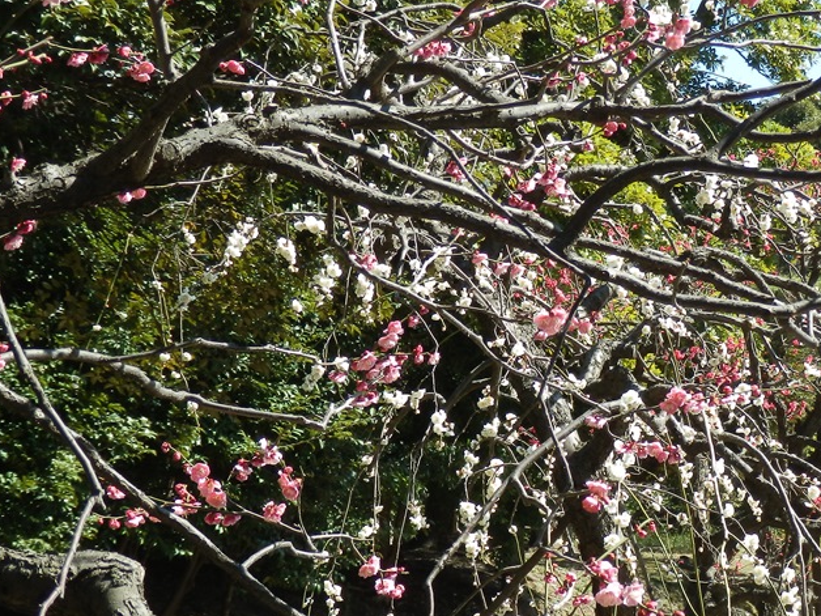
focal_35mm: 88
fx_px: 2087
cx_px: 634
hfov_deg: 22.0
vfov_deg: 16.8
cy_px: 394
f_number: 4.1
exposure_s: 1/200
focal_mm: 9.8
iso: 80
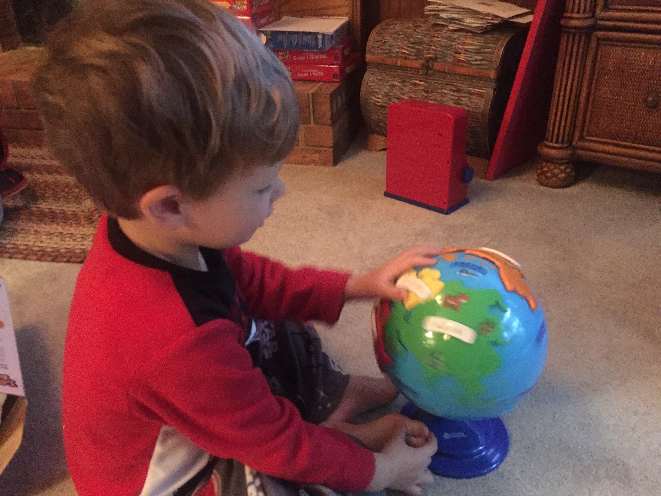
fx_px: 554
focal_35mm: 29
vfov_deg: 48.2
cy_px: 248
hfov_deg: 61.7
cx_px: 330
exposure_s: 1/15
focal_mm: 4.15
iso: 1600
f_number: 2.2
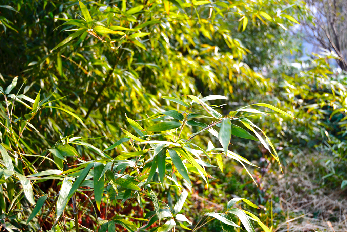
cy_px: 116
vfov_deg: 29.0
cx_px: 174
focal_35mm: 46
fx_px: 448
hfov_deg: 42.3
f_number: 4.2
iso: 100
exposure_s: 1/40
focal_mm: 31
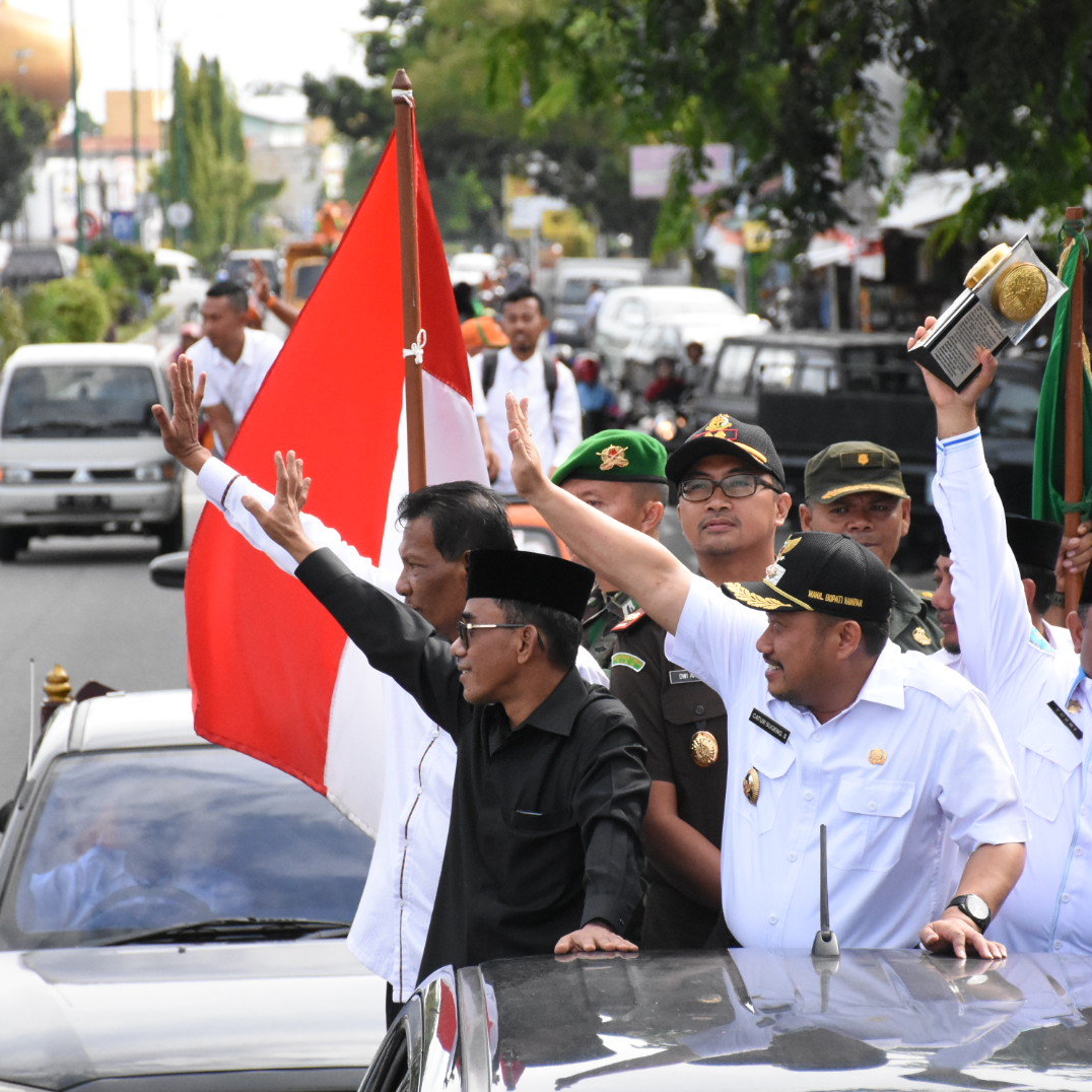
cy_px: 545
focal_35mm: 192
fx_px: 6853
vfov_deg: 9.1
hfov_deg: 9.1
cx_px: 555
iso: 4000
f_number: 5.6
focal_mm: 100
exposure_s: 1/6400
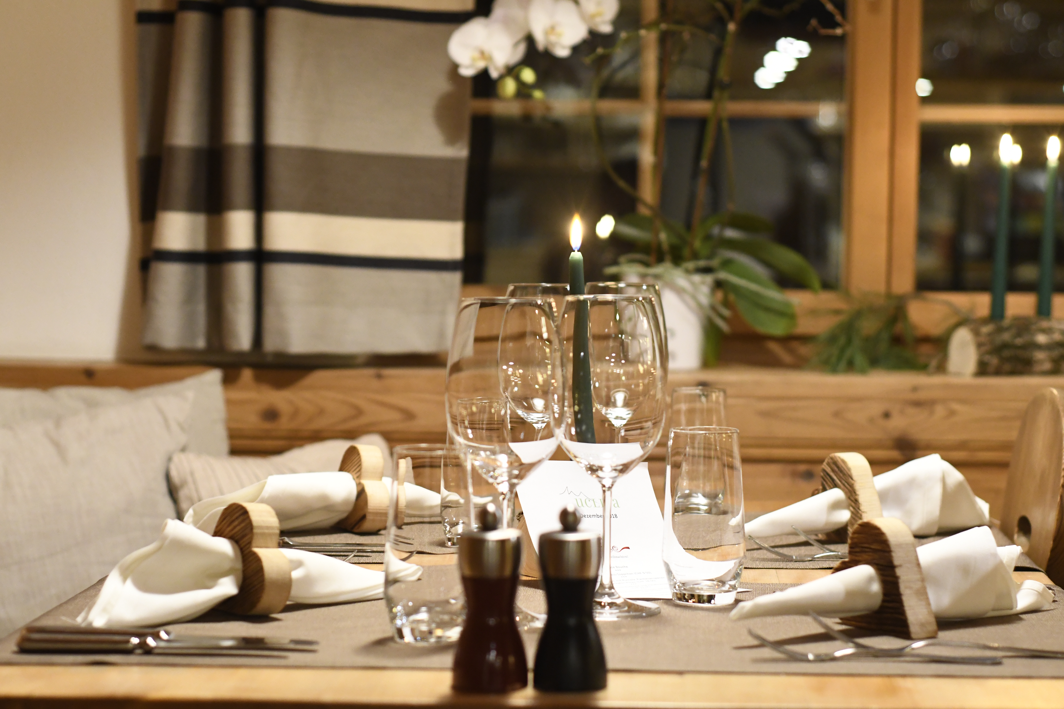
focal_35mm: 75
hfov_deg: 27.0
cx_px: 532
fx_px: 2216
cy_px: 354
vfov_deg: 18.2
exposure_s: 1/80
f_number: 2.8
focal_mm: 50
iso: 3200
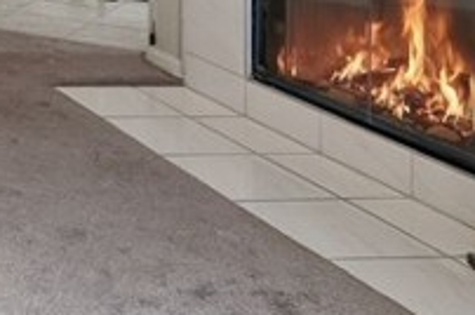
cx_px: -407
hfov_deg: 19.8
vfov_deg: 16.6
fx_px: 935
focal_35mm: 71
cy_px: -219
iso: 200
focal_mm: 14
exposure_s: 1/125
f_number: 8
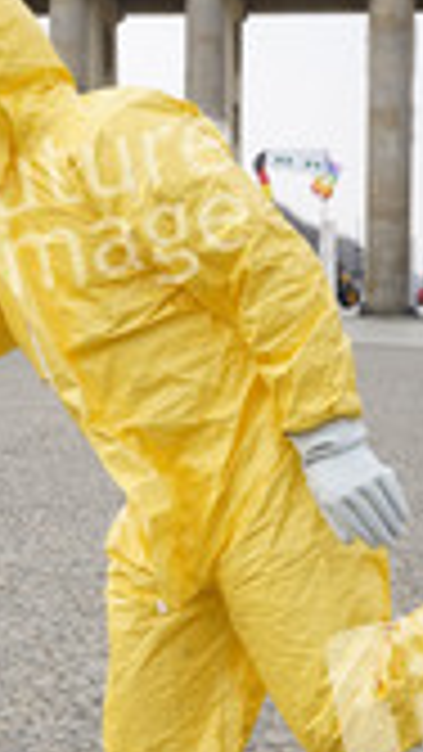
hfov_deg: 12.3
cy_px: 450
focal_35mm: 98
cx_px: 148
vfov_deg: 21.7
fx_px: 1953
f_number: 7.1
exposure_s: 1/1000
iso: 640
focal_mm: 39
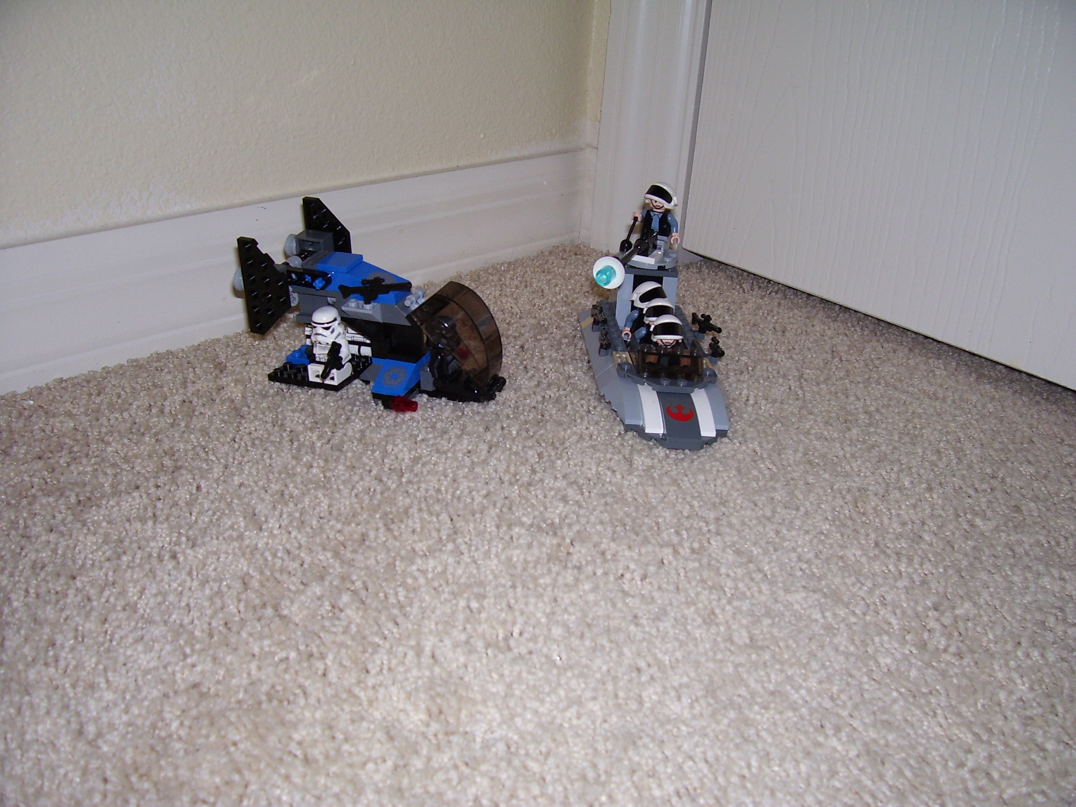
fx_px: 1057
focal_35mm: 34
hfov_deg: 54.0
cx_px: 538
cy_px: 404
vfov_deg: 41.8
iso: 80
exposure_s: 1/60
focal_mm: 5.6
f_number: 2.7
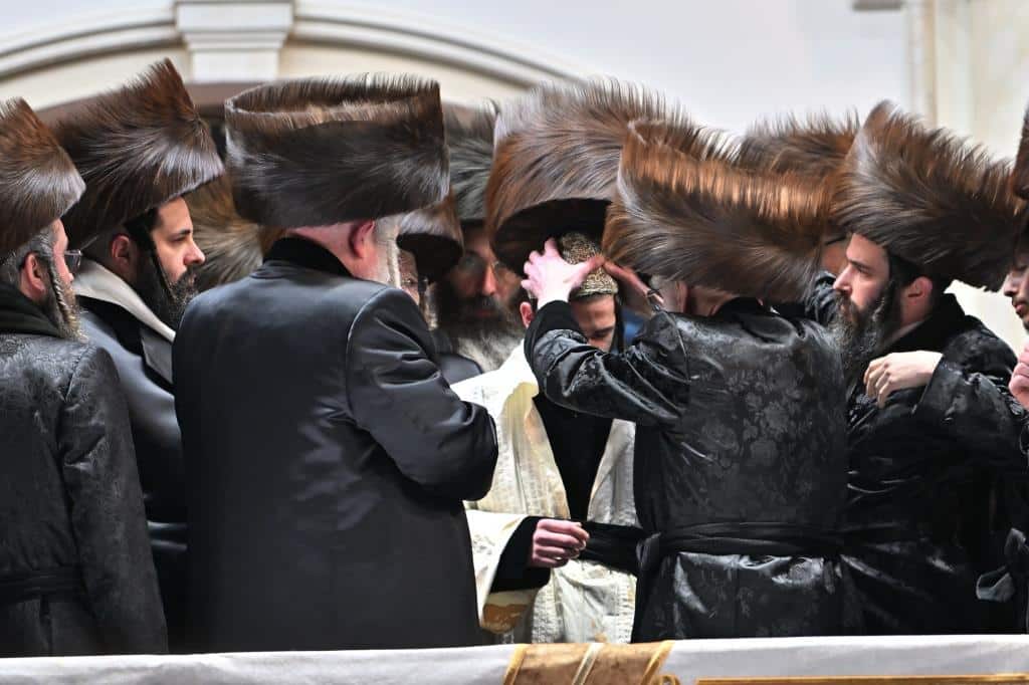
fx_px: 8572
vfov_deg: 4.6
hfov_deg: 6.9
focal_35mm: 300
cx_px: 514
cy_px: 342
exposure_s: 1/320
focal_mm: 200
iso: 500
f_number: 2.8
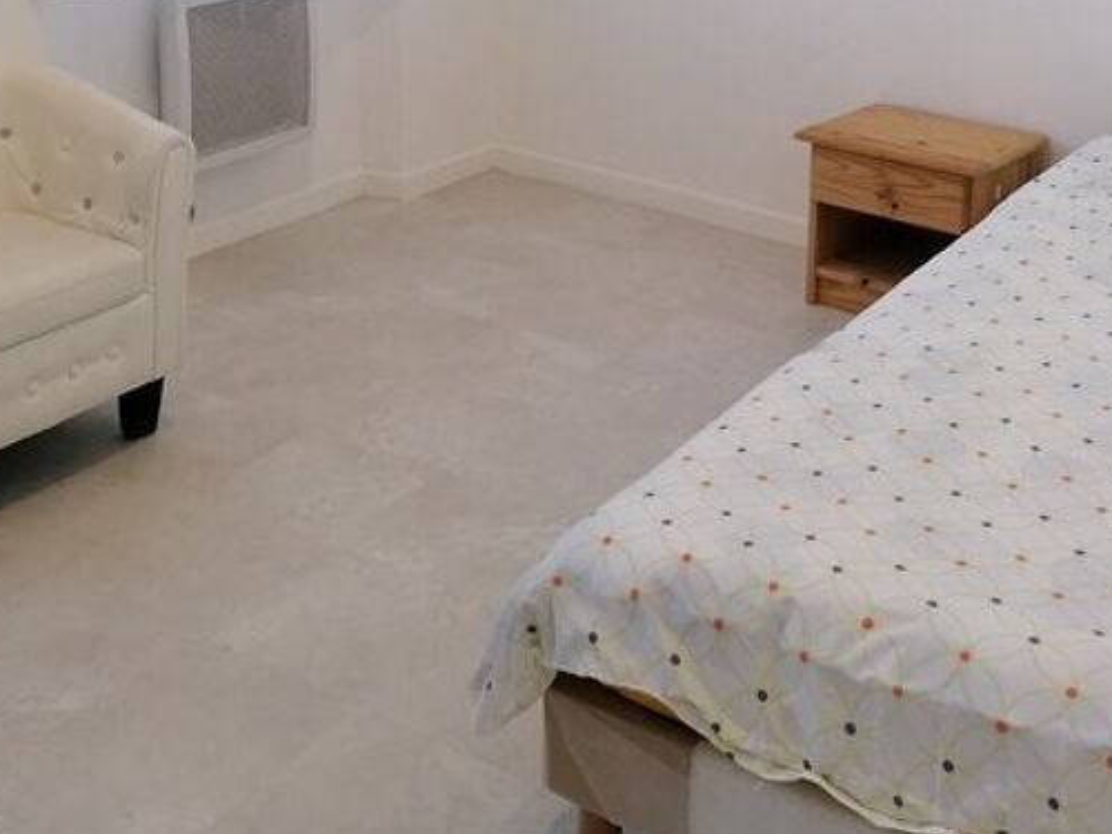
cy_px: 7
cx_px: 580
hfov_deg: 35.5
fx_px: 1735
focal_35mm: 54
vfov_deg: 25.7
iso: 125
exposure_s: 1/50
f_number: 1.8
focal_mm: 4.75
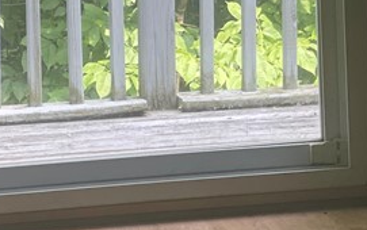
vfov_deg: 5.1
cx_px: -18
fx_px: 2563
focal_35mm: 256
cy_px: -58
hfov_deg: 8.1
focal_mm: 7.5
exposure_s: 1/121
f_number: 2.2
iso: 80
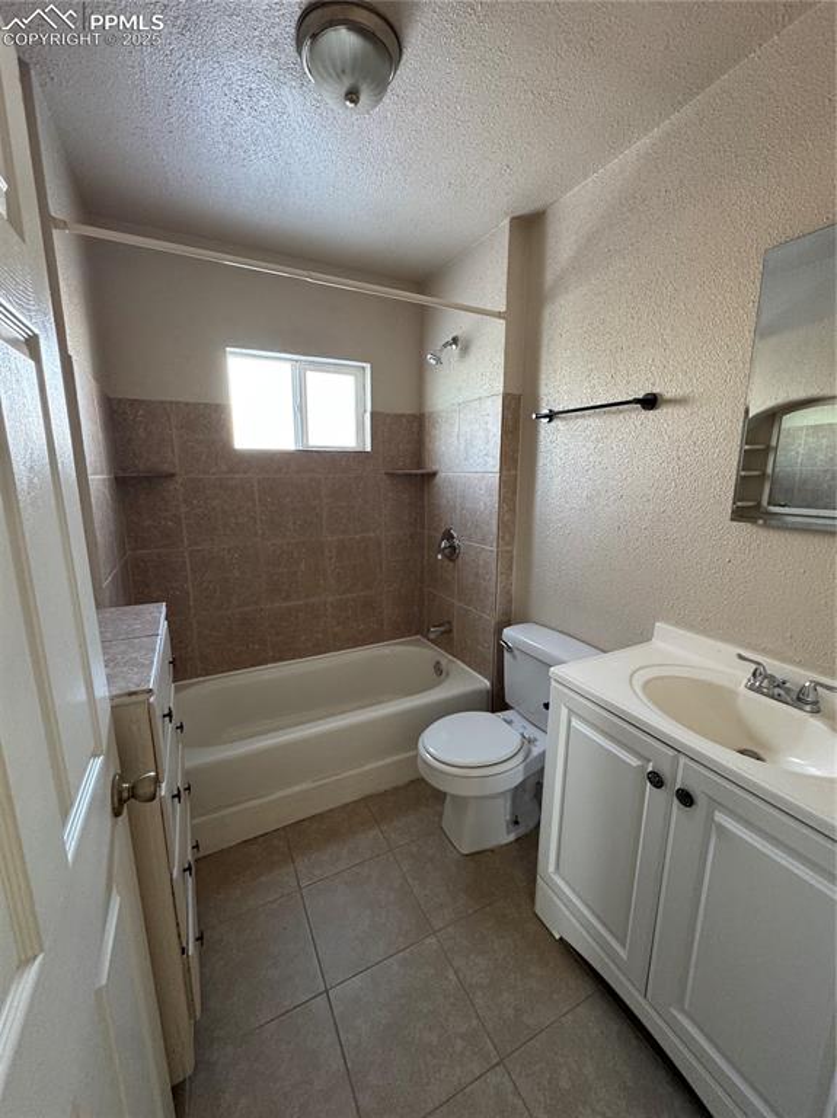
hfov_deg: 85.6
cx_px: 418
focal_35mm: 14
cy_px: 559
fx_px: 452
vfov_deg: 102.1
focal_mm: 2.22
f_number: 2.2
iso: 500
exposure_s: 1/60
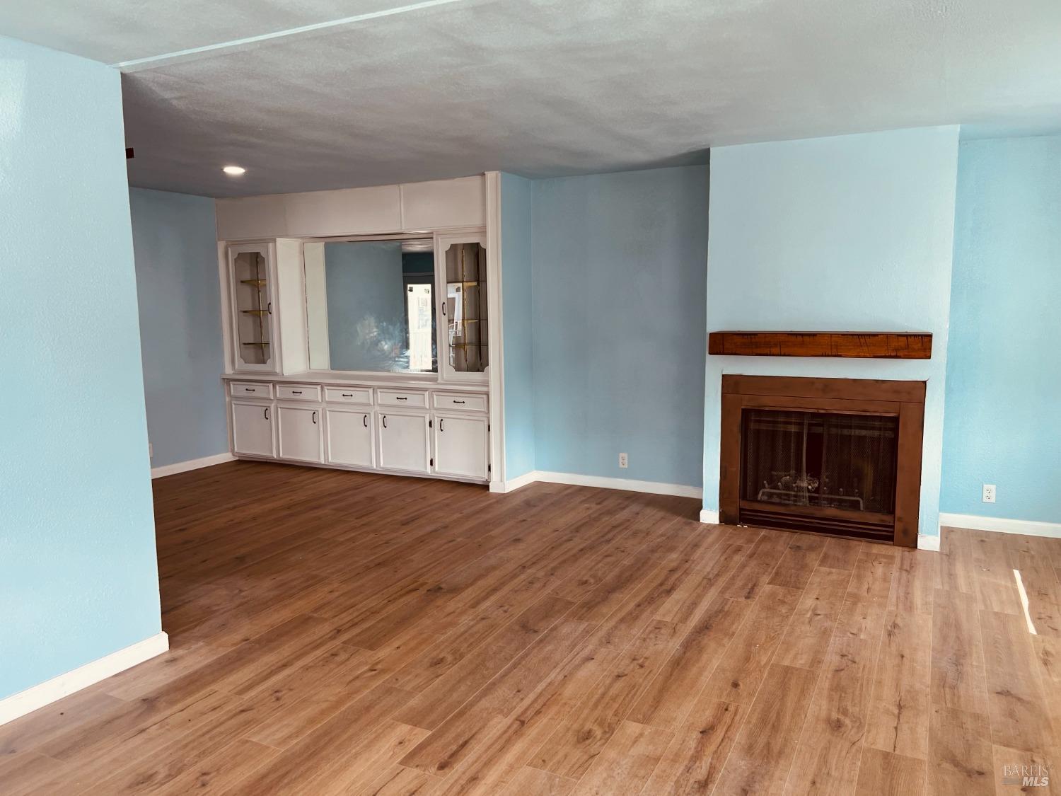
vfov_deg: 53.1
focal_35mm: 26
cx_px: 530
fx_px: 797
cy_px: 398
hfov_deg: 67.3
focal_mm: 5.7
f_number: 1.5
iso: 80
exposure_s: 1/121
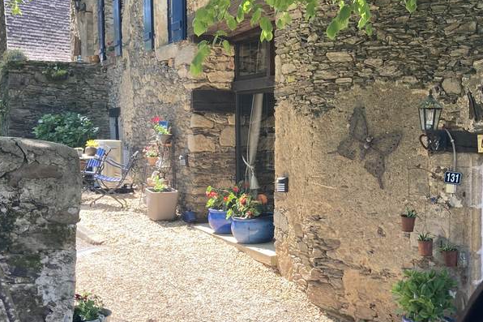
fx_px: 697
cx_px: 357
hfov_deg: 37.4
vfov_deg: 26.0
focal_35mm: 52
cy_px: 172
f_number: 1.8
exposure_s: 1/122
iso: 20
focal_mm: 3.99
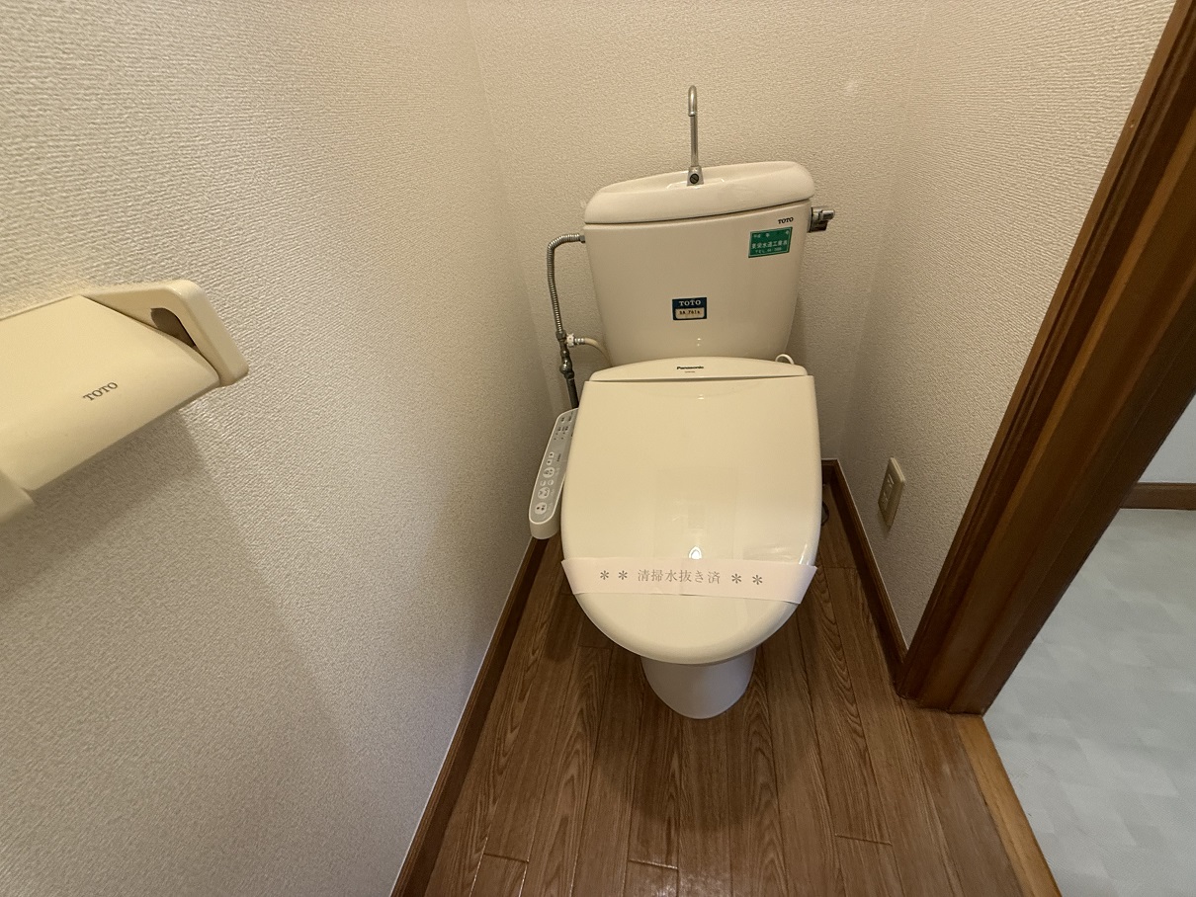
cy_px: 448
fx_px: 484
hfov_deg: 102.1
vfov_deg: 85.7
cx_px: 598
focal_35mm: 14
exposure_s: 1/50
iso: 250
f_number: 2.2
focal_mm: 2.22
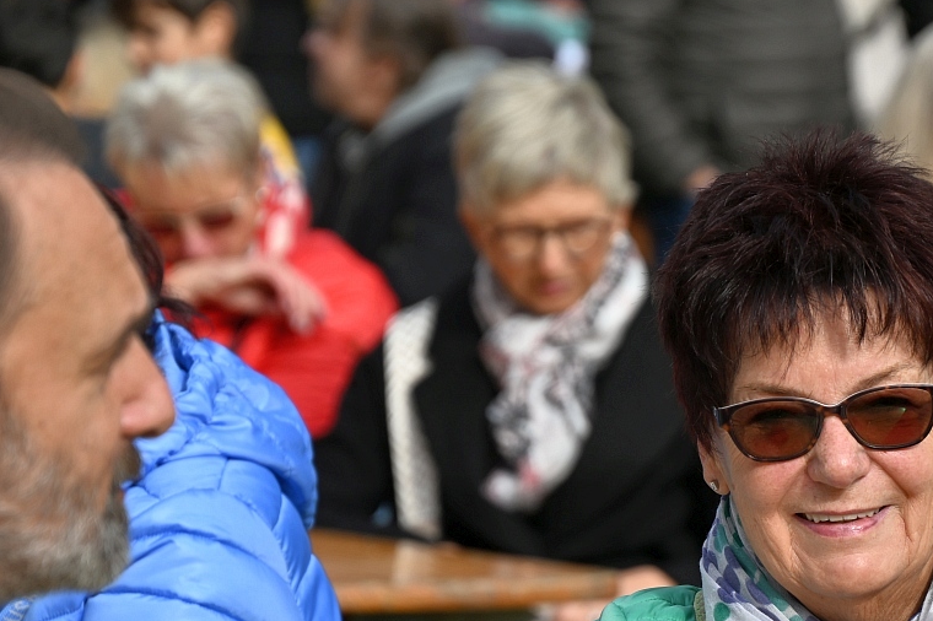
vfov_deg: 4.5
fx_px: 7927
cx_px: 796
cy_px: 569
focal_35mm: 306
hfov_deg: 6.7
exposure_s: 1/320
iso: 100
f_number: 6.3
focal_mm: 155
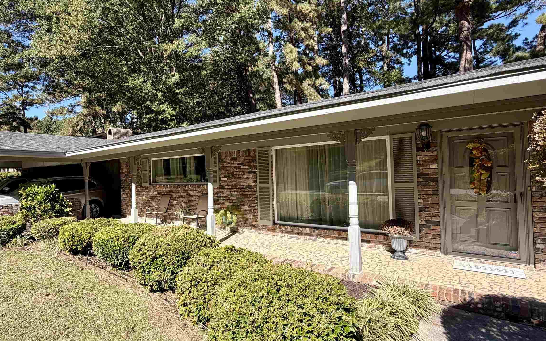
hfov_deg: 83.8
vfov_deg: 59.7
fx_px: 298
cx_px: 213
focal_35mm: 20
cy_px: 170
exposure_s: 1/631
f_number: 2.2
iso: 40
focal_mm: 2.22
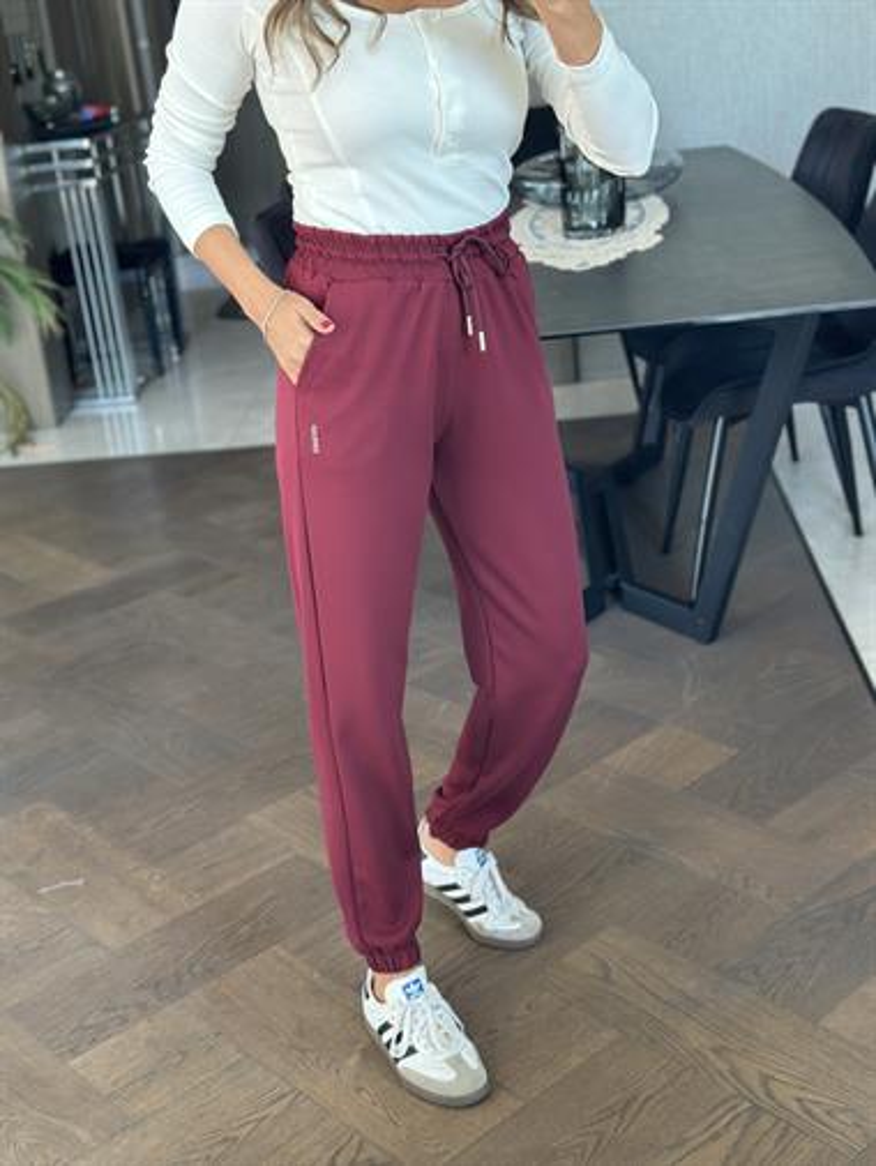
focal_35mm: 48
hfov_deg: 30.3
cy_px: 583
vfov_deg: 39.6
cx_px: 438
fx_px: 1618
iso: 125
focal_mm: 6.86
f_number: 1.78
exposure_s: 1/60
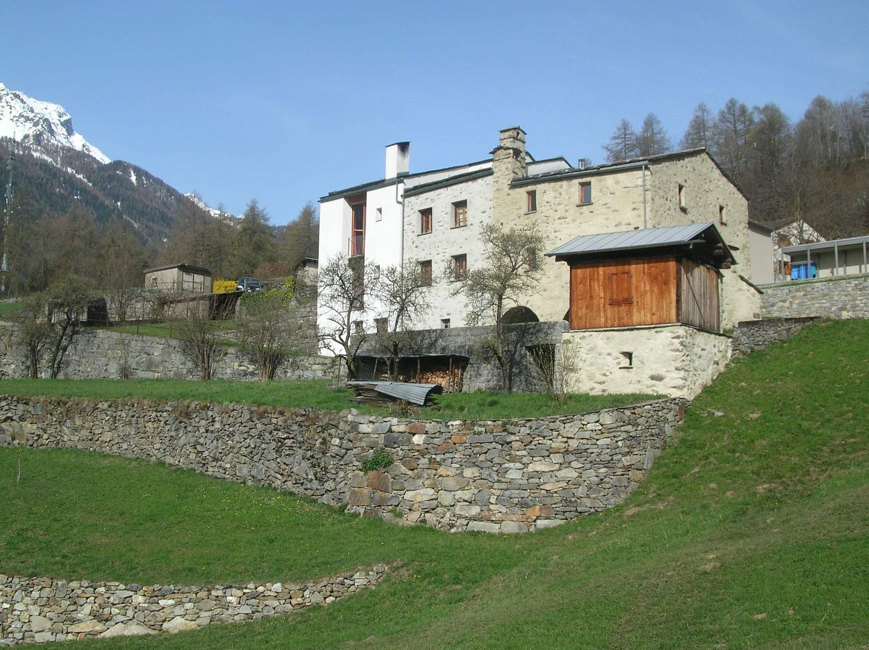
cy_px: 326
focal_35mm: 39
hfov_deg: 47.9
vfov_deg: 36.8
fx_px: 978
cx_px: 444
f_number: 3.7
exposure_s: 1/818
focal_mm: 6
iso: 50
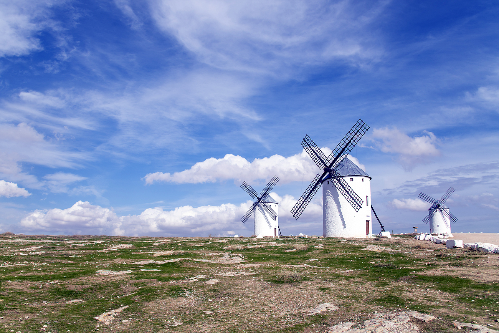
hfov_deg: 73.7
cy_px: 166
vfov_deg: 53.1
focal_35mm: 24
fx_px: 333
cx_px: 250
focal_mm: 24
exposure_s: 1/800
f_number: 8
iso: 100
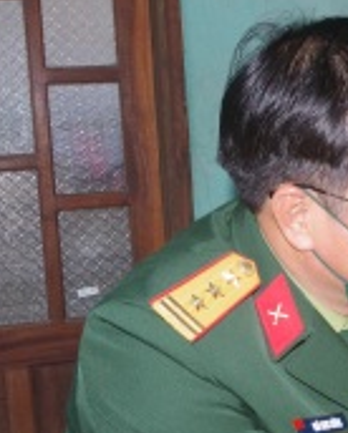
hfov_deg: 17.2
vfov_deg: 23.2
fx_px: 1041
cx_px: 517
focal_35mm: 81
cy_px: 350
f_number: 9
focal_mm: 21
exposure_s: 1/50
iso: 400
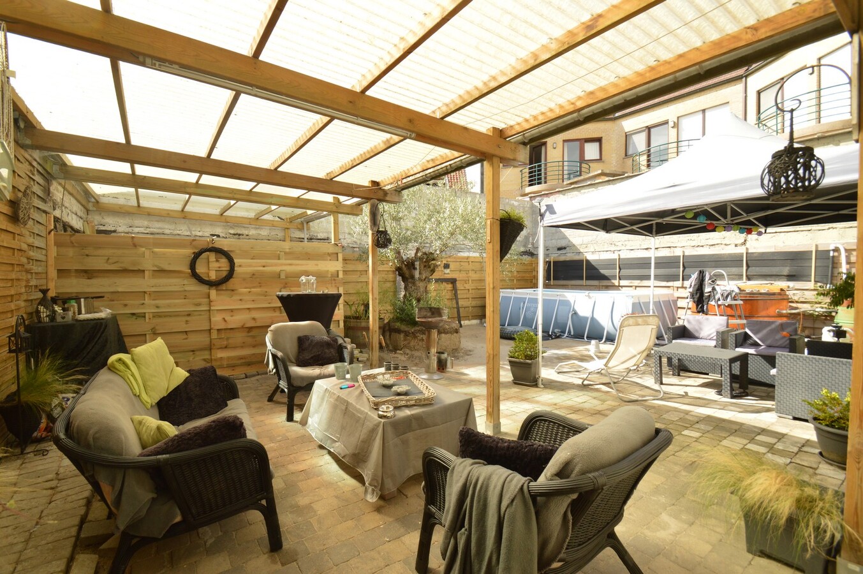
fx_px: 395
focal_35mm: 16
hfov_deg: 95.0
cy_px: 287
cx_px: 432
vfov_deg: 72.0
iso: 400
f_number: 8
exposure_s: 1/320
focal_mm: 11
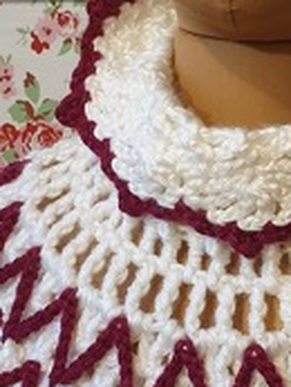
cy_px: 174
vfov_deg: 27.7
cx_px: 264
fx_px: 784
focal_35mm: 70
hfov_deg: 20.6
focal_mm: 4.32
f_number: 2.4
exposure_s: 1/50
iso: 400
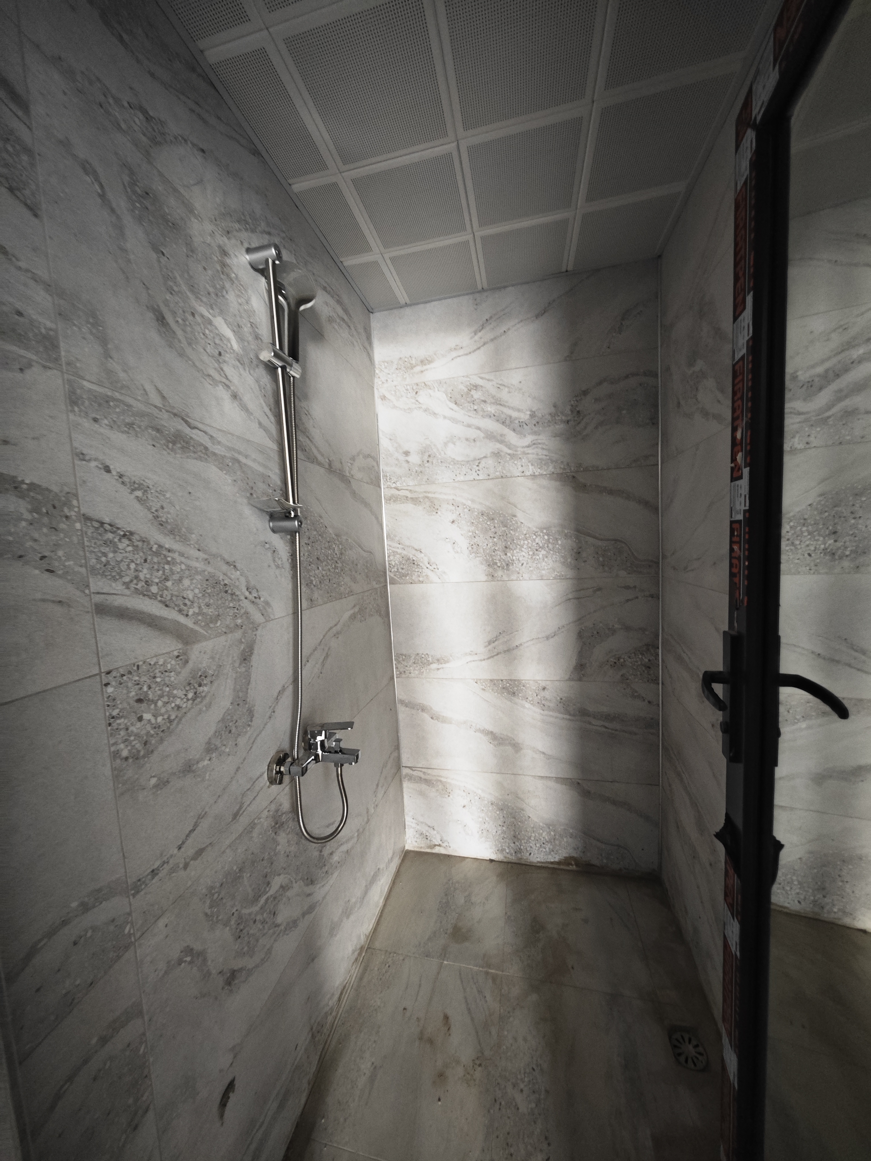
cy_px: 580
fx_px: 403
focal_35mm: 12
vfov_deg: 110.5
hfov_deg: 94.5
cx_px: 436
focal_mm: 2.03
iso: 800
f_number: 1.8
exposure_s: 1/25
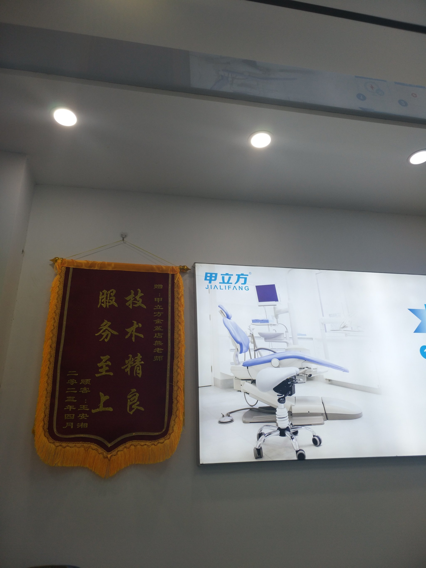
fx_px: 361
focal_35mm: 22
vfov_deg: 76.4
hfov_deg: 61.1
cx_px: 213
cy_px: 284
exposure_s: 1/132
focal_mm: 3.79
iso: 50
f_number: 2
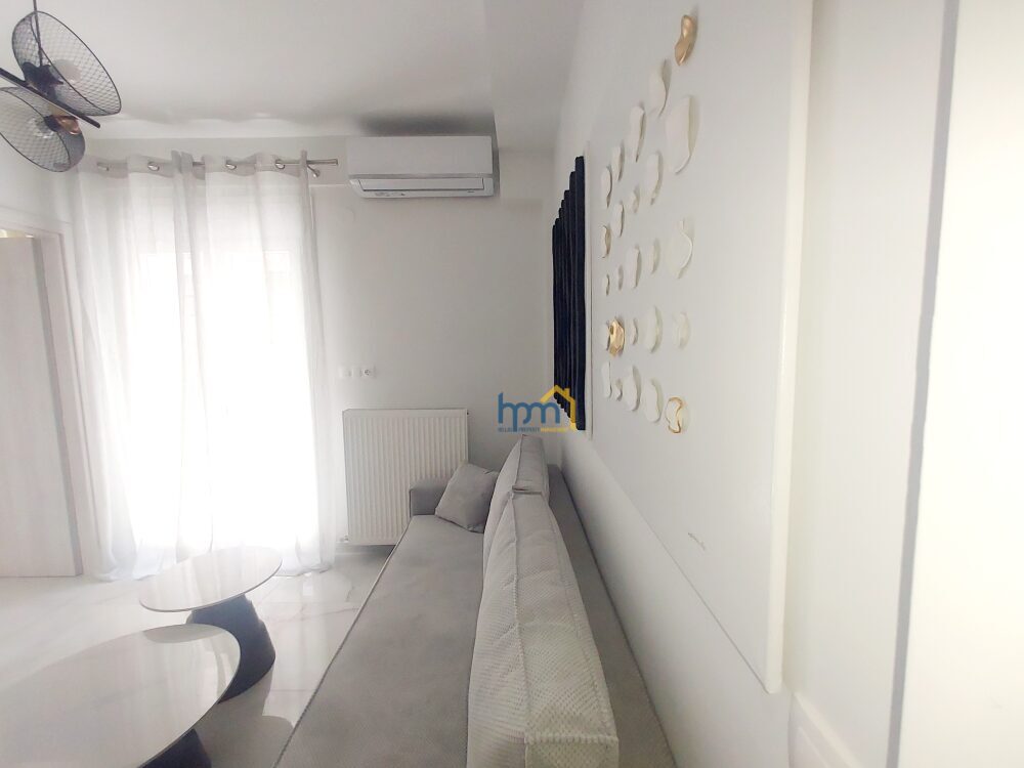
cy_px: 384
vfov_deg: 89.9
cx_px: 512
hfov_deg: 106.2
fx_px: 385
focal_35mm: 13
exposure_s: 1/60.2
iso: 64
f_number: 2.2
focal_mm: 1.42
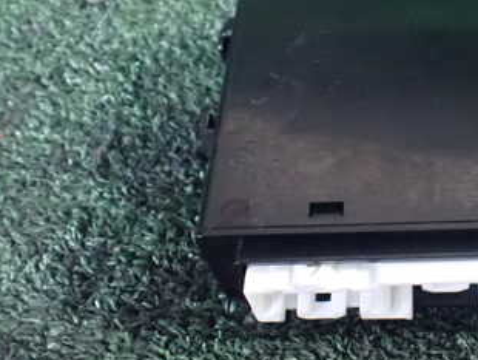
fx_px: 802
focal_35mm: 58
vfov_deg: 25.1
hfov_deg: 31.3
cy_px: 111
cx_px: 449
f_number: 2.3
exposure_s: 1/25
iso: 1600
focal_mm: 5.4
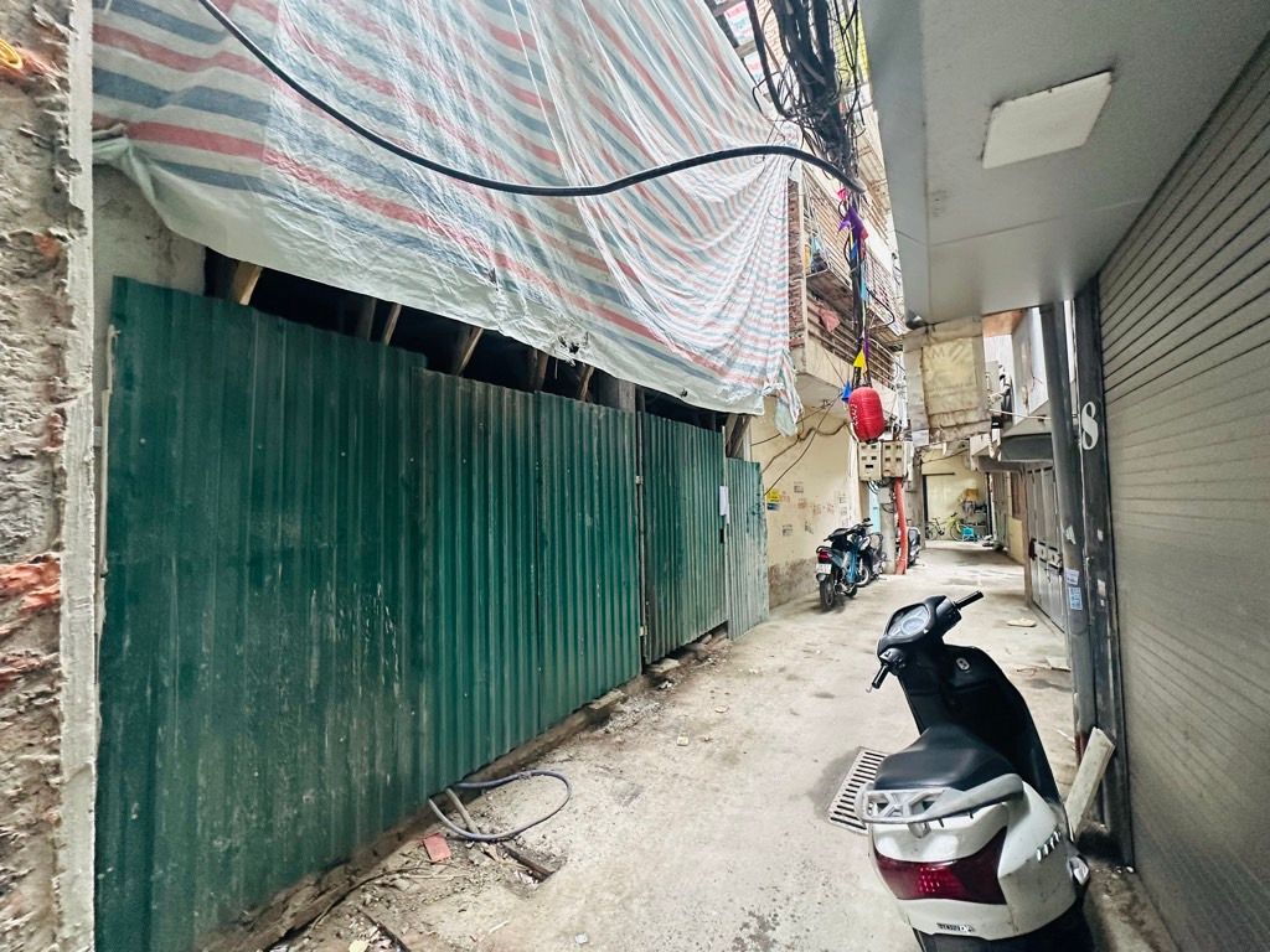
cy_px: 476
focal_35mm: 14
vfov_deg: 85.7
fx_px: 514
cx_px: 635
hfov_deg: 102.1
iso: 500
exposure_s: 1/60
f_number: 2.2
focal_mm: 2.22
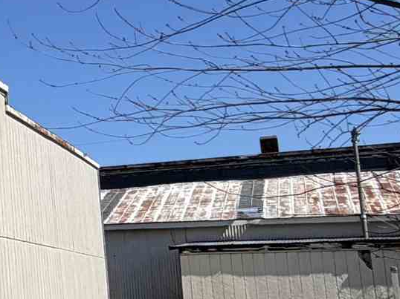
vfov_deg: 18.4
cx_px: -413
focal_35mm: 80
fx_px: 924
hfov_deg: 17.3
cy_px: 170
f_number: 2.2
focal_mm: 2.22
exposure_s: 1/1285
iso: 20
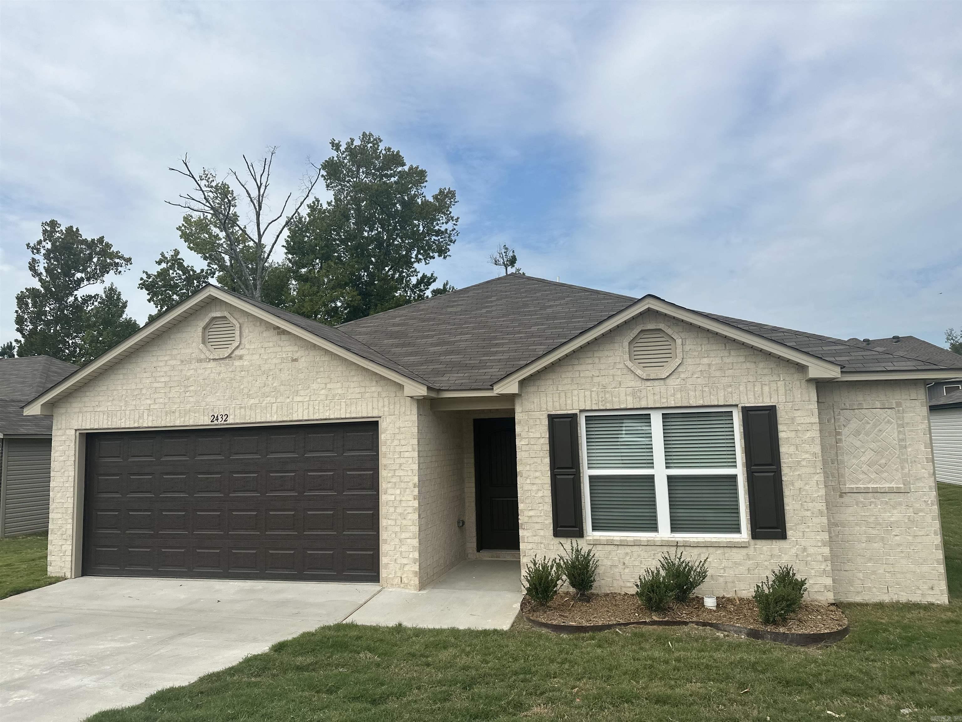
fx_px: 667
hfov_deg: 71.6
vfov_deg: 56.8
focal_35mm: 24
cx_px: 481
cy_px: 361
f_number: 1.78
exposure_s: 1/6623
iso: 80
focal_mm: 6.86
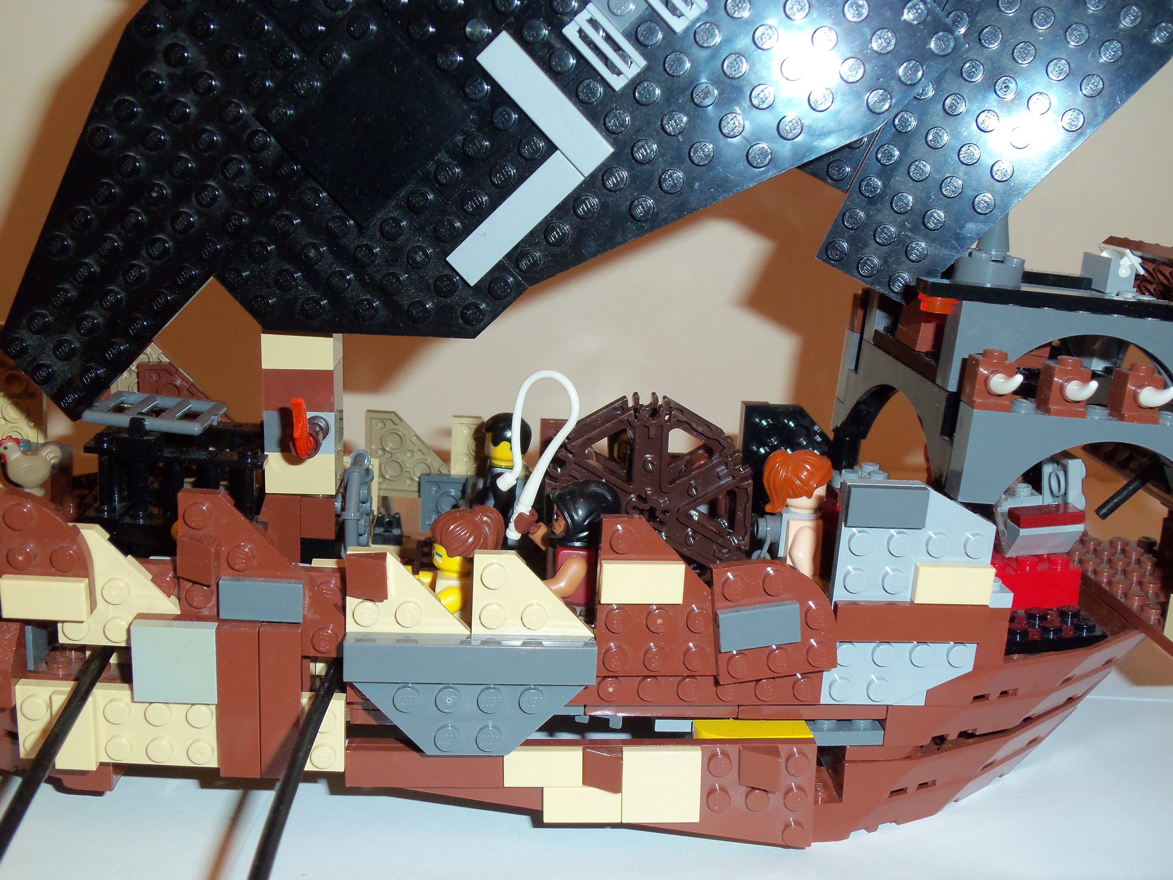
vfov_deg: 37.7
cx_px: 586
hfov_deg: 49.0
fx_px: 1288
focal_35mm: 38
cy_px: 440
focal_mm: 6.7
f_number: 3.7
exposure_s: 1/30
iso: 100
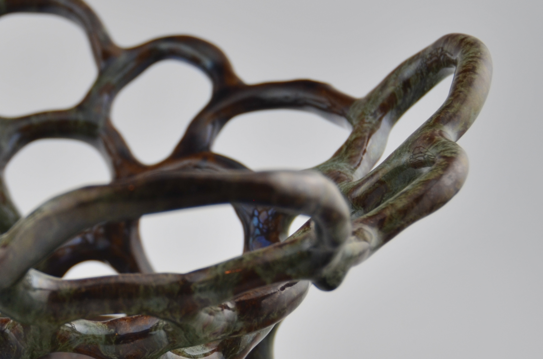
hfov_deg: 12.2
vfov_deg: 8.1
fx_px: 2529
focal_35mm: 168
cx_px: 39
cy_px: 194
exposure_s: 1/125
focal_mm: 56
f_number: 5.6
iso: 200
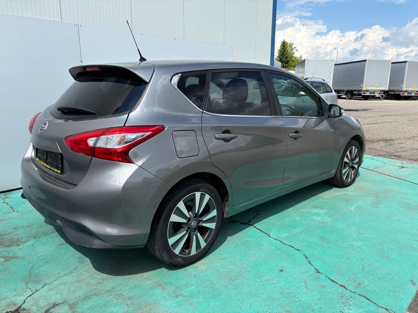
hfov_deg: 67.3
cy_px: 156
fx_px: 314
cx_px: 209
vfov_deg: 53.1
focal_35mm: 26
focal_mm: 5.96
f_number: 1.6
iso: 50
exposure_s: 1/3448
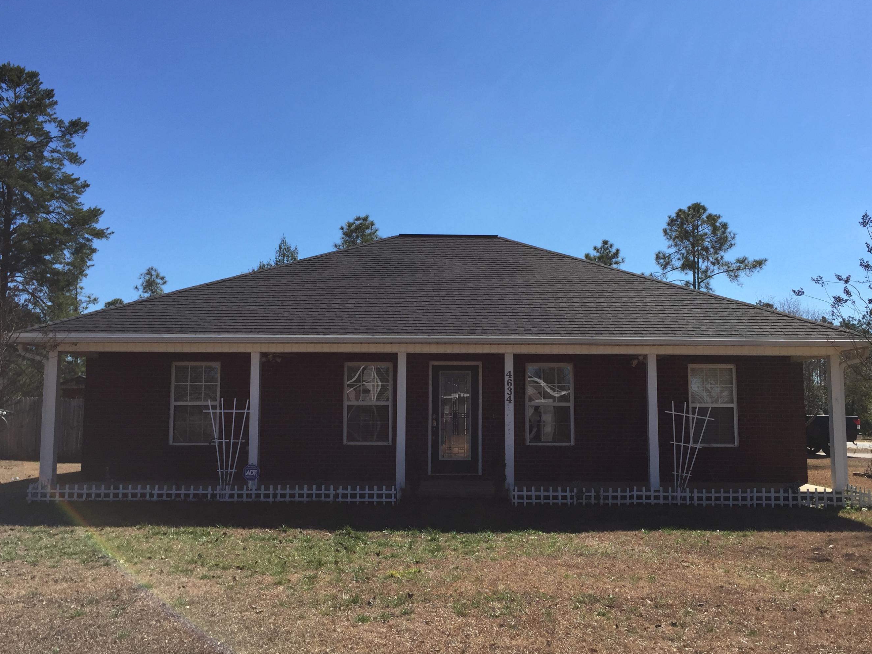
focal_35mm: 33
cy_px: 330
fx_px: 831
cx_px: 463
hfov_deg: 55.3
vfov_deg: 42.9
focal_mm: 4.15
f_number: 2.2
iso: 32
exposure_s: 1/2198
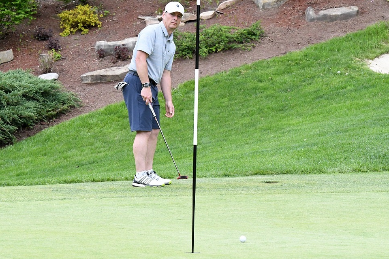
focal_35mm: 175
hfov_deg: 11.7
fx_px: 1891
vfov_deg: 7.8
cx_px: 194
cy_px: 130
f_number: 10
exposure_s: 1/1000
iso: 4000
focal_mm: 116
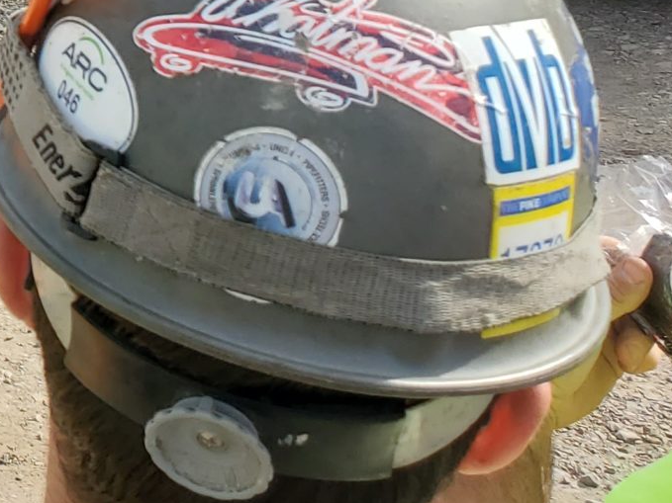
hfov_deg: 17.0
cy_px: -261
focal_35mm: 98
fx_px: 1902
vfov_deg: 14.1
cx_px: -487
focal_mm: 4.3
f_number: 2.4
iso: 50
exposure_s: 1/1502
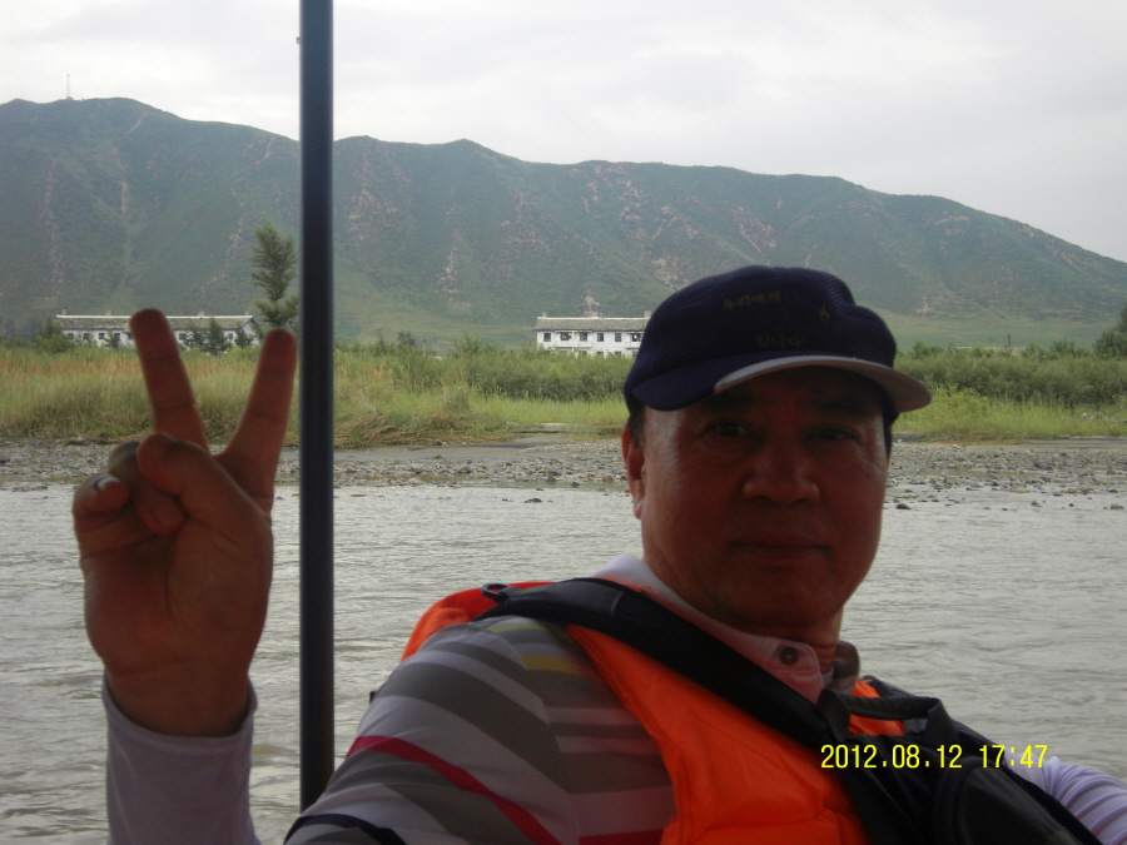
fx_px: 1823
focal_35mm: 56
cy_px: 422
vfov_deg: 26.1
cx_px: 564
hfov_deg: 34.3
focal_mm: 9.9
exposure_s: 1/160
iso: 80
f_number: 4.4
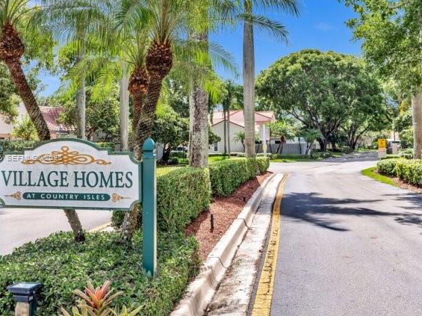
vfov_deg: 38.6
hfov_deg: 50.1
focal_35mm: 37
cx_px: 198
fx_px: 451
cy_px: 158
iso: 200
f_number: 8
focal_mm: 34
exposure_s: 1/250
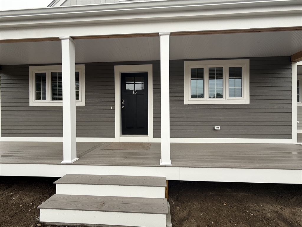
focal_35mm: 14
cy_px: 114
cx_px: 151
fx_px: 122
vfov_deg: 85.7
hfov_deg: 102.1
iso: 50
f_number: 2.2
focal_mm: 2.22
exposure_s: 1/273
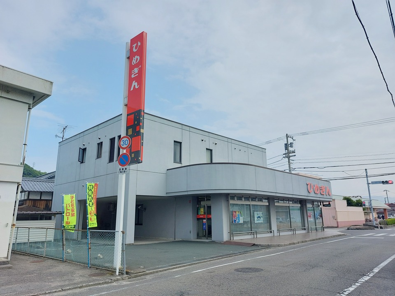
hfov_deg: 71.6
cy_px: 148
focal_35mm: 24
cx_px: 198
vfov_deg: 56.8
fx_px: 274
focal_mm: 5.23
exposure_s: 1/1150
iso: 25
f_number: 1.8
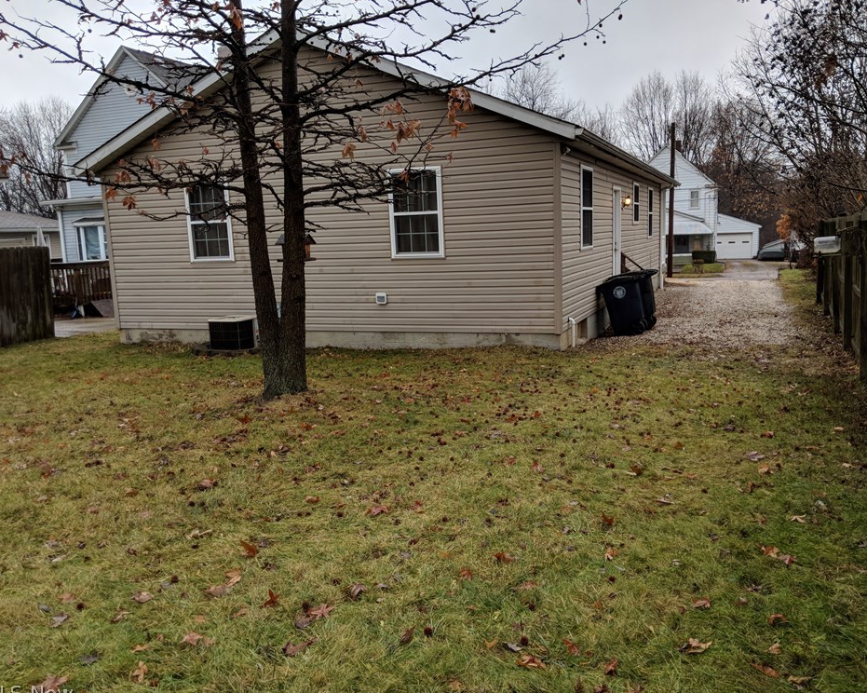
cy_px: 351
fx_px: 744
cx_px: 454
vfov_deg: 49.9
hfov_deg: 60.4
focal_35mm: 29
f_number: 1.8
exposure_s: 1/600
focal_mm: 4.44
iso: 63
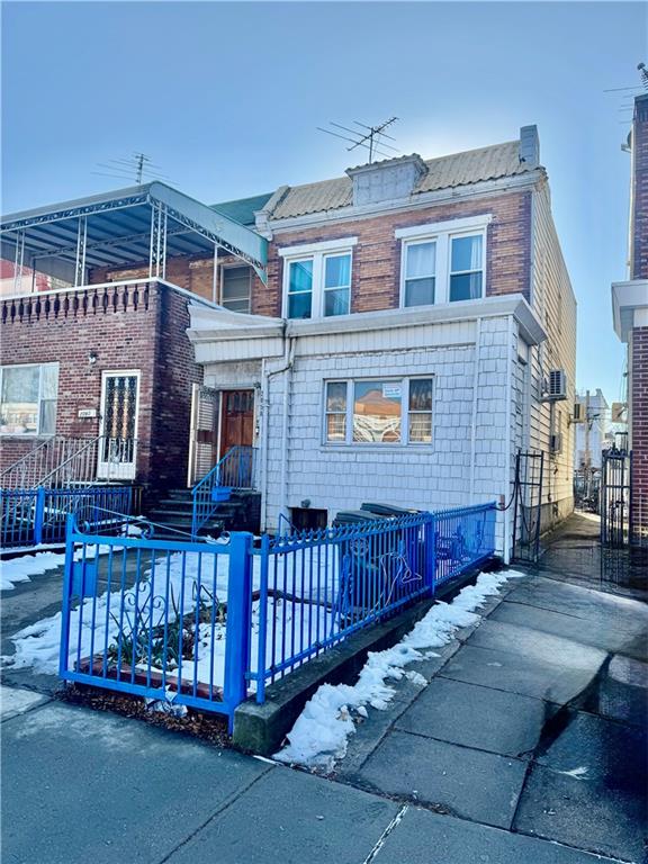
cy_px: 432
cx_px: 324
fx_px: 599
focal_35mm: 24
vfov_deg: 71.6
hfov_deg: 56.8
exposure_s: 1/2252
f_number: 1.78
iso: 80
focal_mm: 6.76
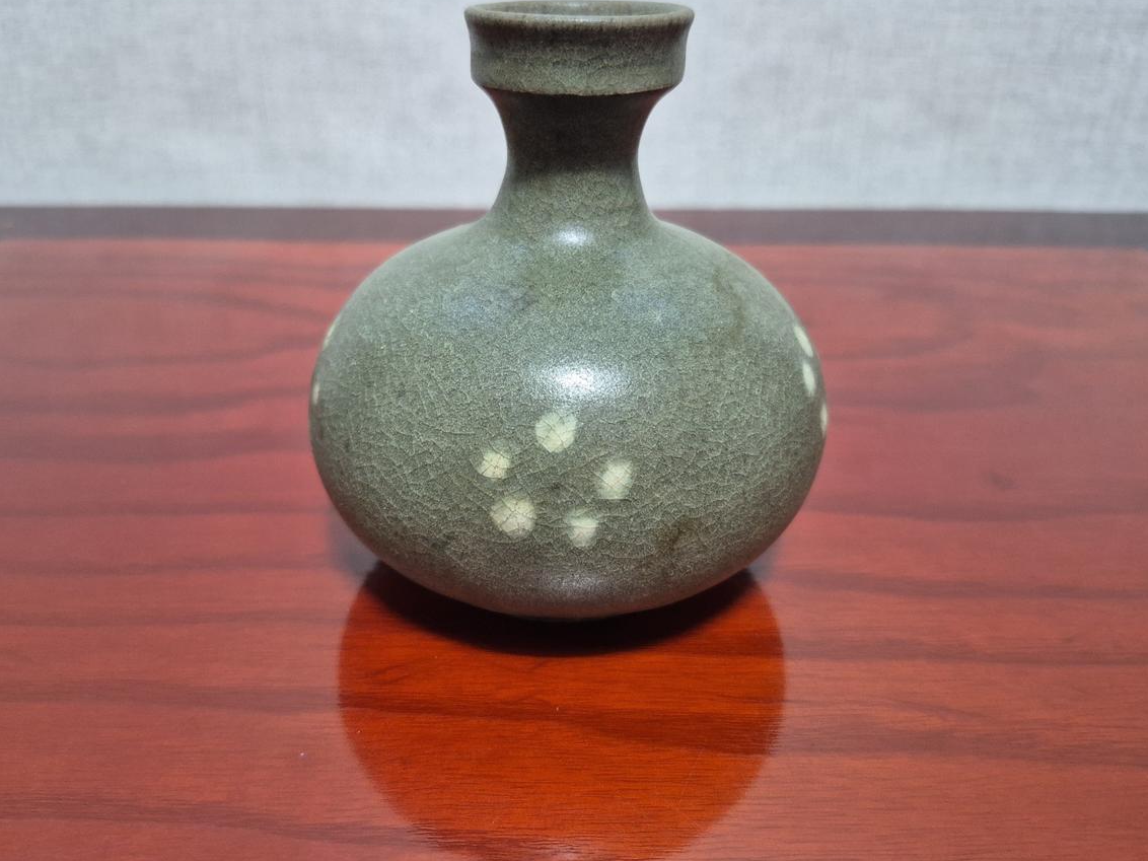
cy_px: 408
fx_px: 862
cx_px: 551
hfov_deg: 67.3
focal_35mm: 26
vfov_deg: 53.0
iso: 640
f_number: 1.8
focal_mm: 5.4
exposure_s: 1/120
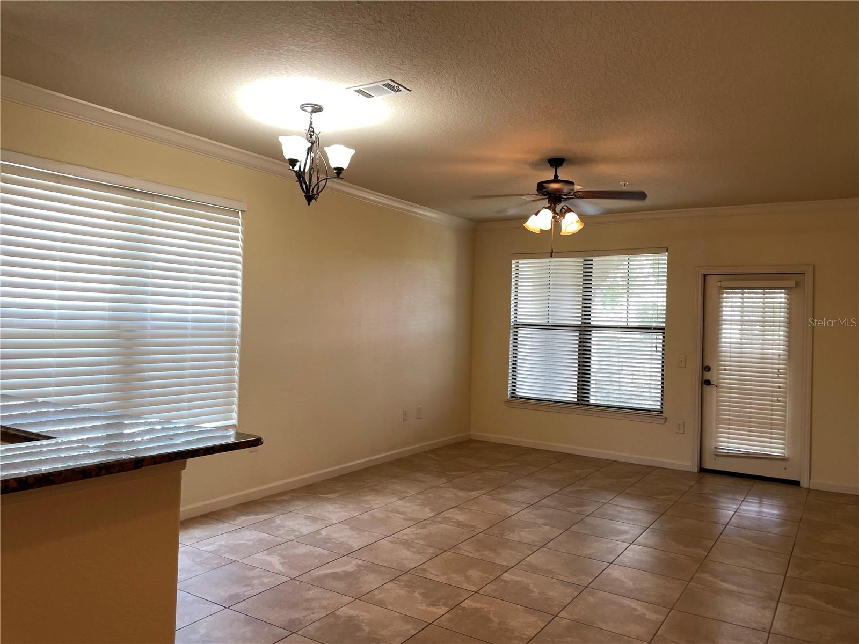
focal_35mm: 26
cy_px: 322
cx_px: 430
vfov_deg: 53.1
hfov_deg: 67.3
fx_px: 645
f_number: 1.6
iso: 64
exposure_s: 1/60
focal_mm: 4.2
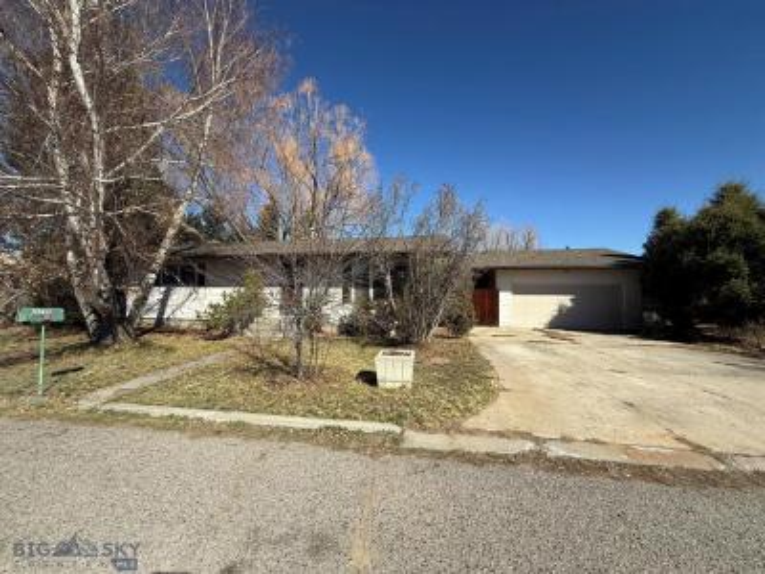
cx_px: 382
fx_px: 309
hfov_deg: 102.1
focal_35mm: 14
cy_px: 287
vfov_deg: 85.7
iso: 50
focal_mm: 2.22
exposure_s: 1/1961
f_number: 2.2
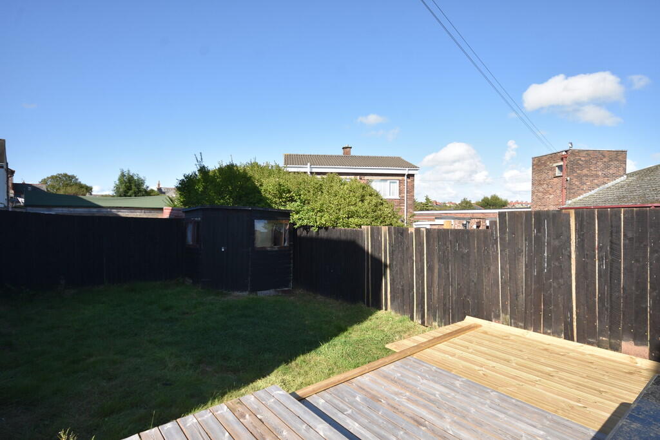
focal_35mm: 20
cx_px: 330
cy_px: 220
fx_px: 358
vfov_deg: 63.2
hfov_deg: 85.4
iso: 100
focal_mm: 13
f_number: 7.1
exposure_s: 1/200
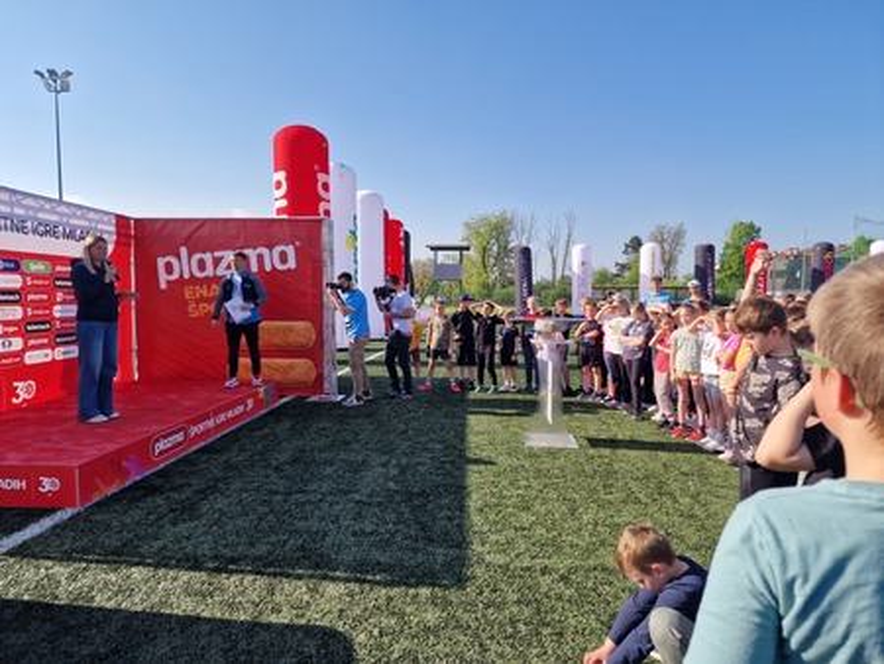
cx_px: 442
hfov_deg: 73.9
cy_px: 332
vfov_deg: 58.9
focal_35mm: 23
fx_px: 588
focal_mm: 6.4
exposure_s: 1/844
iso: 50
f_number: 1.8
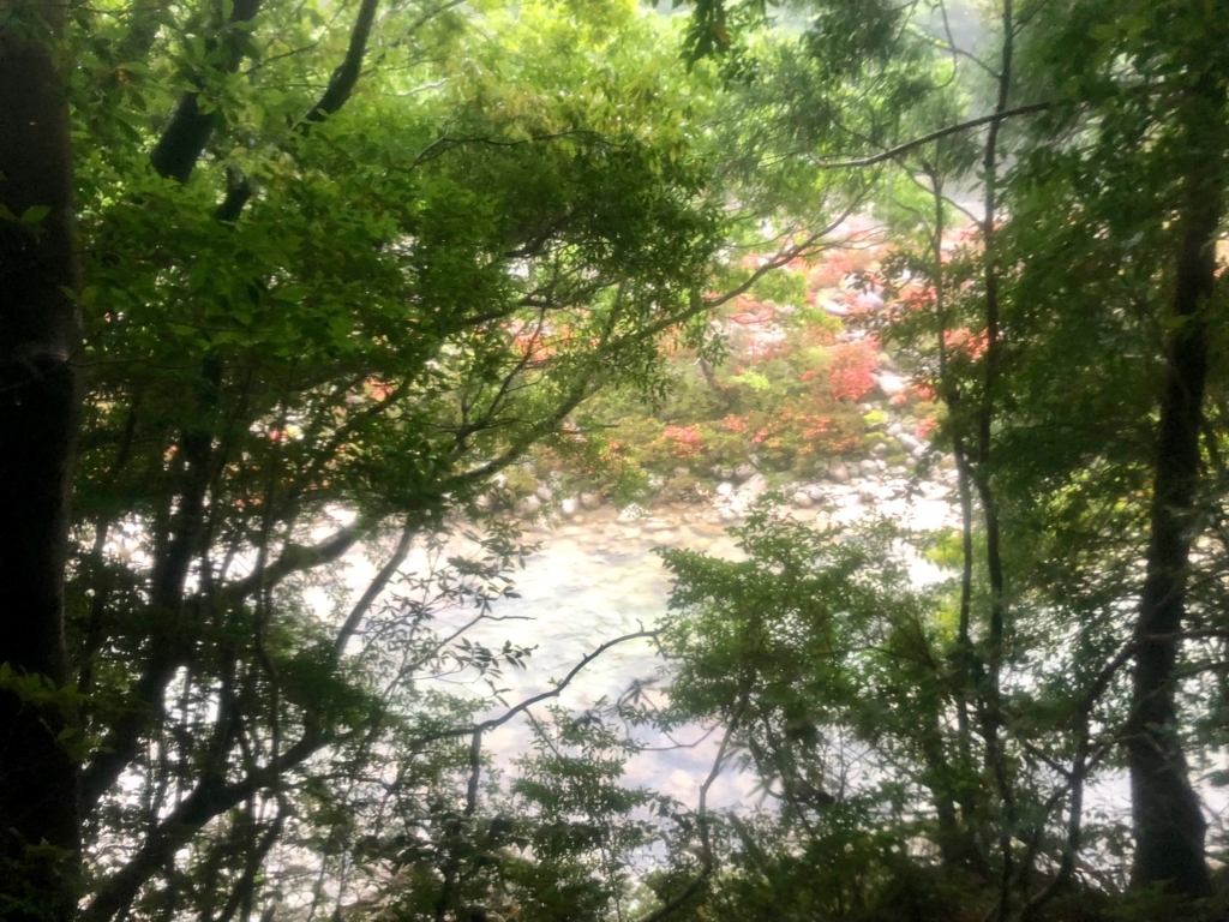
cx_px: 614
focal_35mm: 28
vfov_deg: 49.7
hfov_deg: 63.4
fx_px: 994
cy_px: 461
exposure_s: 1/7
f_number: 1.8
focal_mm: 4
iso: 80
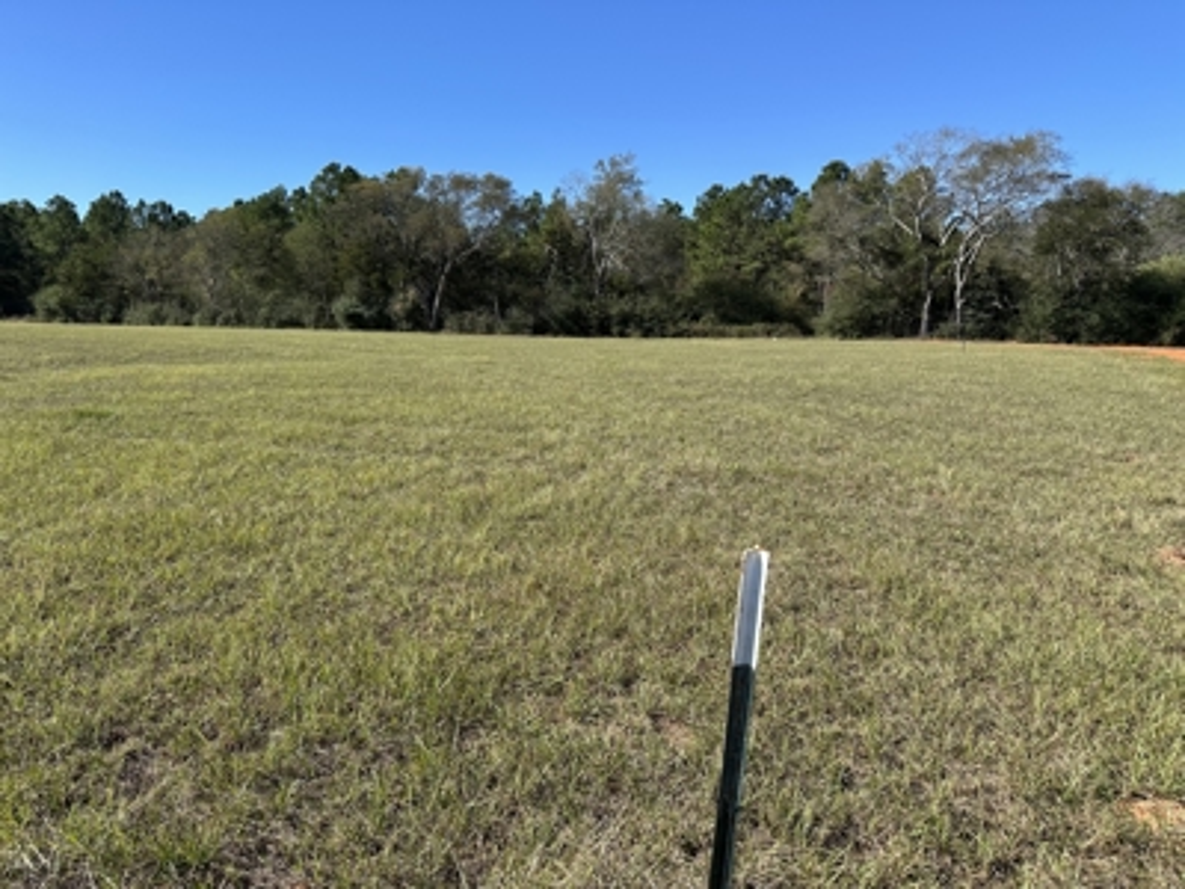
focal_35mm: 24
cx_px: 592
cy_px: 444
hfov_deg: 71.6
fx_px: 822
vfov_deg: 56.8
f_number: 1.78
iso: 80
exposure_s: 1/2882
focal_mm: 6.86
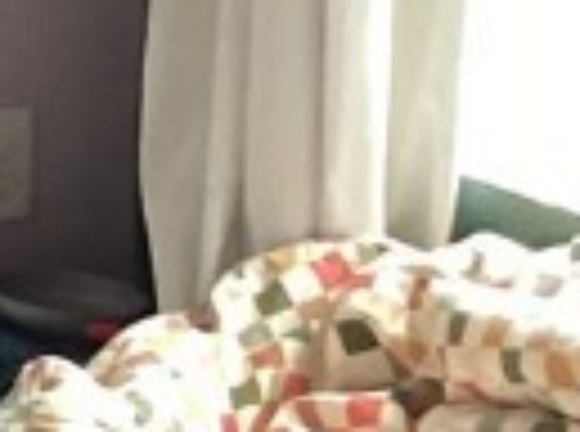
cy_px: -774
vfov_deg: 5.7
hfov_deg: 6.6
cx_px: -1668
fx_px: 4127
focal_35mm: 247
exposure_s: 1/60
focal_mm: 3.3
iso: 200
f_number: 2.4
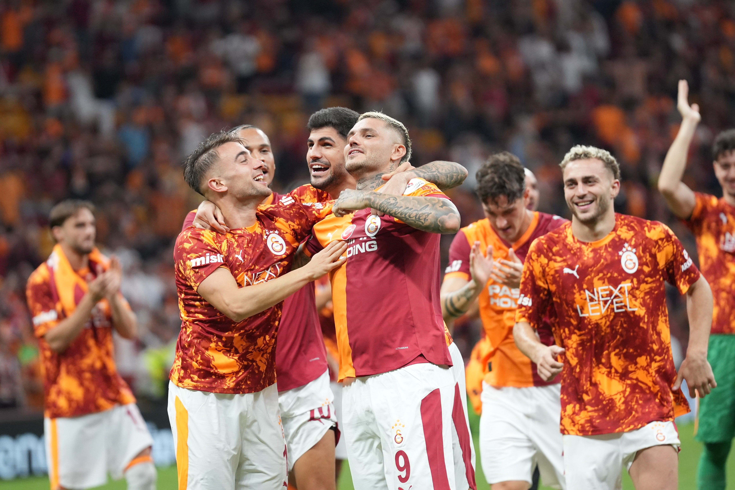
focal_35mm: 300
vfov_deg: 4.6
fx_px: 6125
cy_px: 245
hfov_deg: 6.9
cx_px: 368
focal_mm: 200
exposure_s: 1/1600
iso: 2500
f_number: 2.8
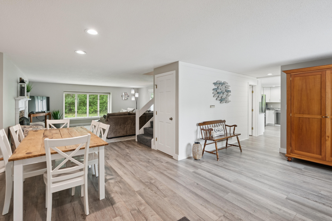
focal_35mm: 16
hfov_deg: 96.7
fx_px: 148
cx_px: 166
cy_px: 110
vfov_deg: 73.8
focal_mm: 16
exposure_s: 1/13
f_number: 7.1
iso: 320
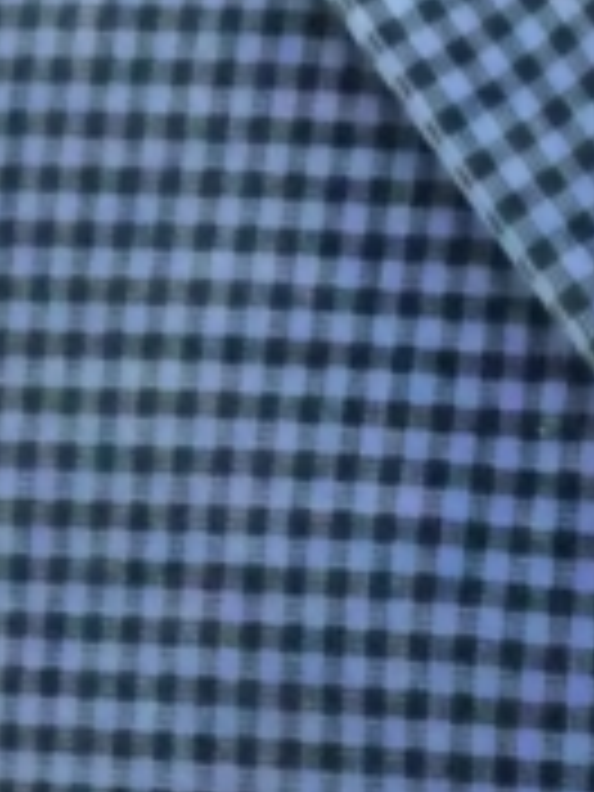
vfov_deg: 9.3
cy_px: 846
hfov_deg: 6.9
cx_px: 972
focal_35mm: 210
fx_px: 4805
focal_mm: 6.3
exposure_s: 1/15
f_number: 3.8
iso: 800
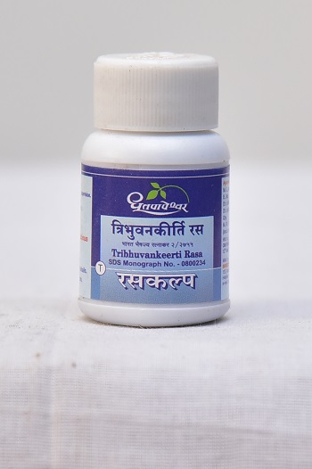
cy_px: 234
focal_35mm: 120
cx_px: 156
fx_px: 1562
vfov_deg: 17.1
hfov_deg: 11.4
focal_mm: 120
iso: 1600
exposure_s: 1/125
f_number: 5
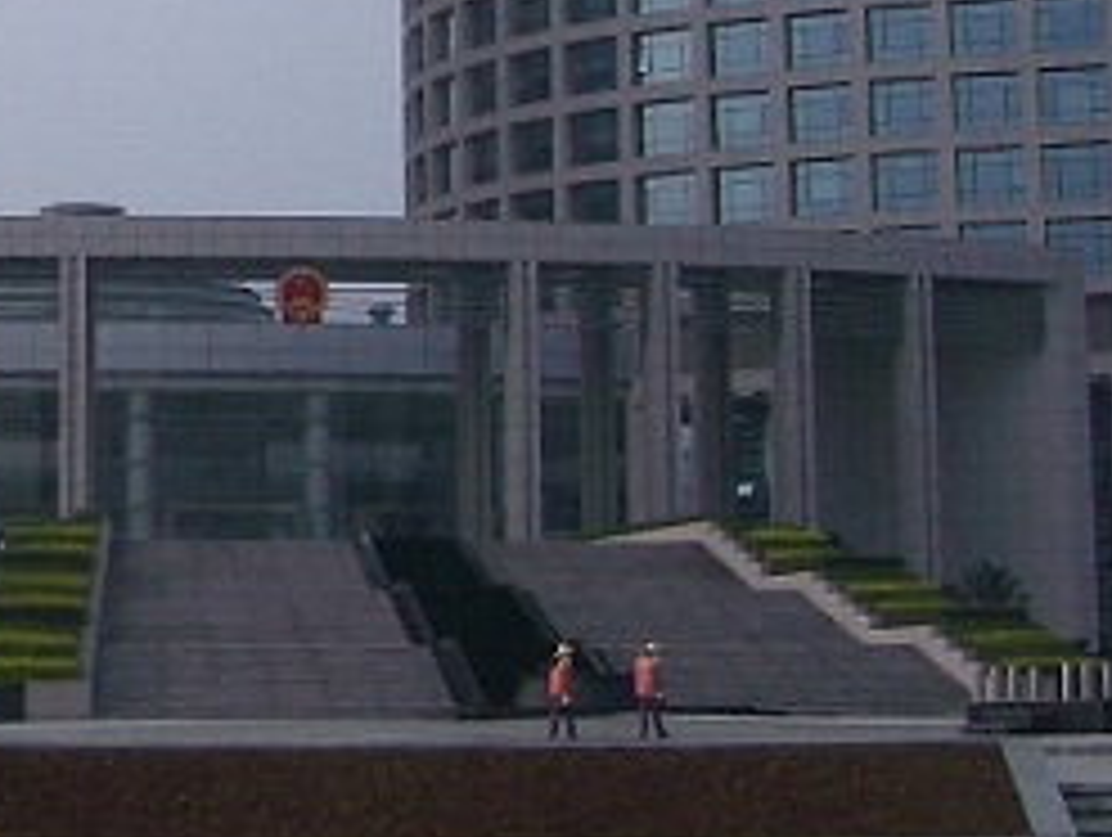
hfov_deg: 16.7
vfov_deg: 12.5
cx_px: 50
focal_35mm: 116
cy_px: -191
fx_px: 3732
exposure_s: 1/640
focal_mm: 5.8
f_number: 4.3
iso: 50
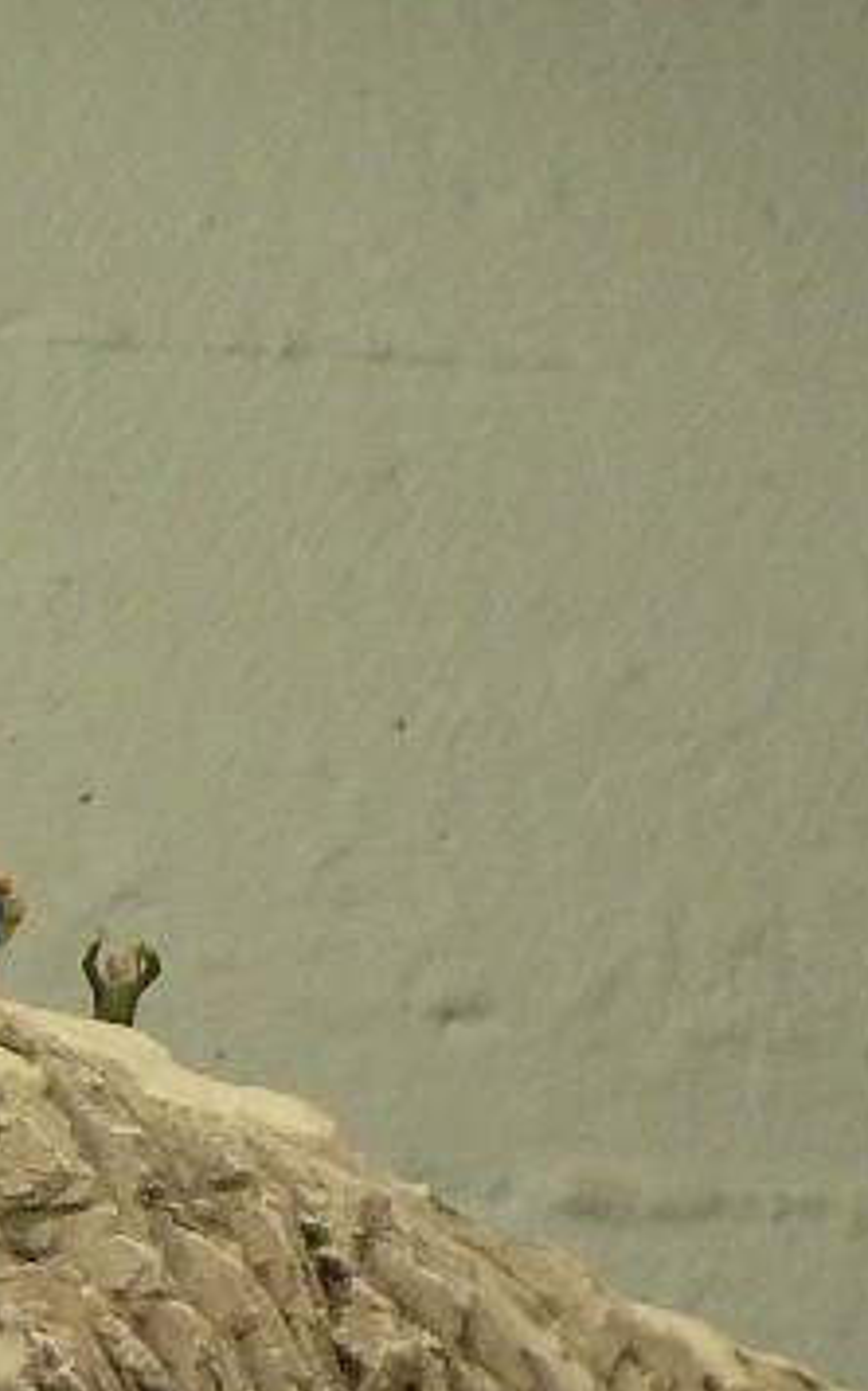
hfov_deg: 1.1
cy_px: 903
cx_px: -235
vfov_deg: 1.8
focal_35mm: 1171
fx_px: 44393
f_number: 4.9
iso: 320
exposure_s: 1/125
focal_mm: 49.2
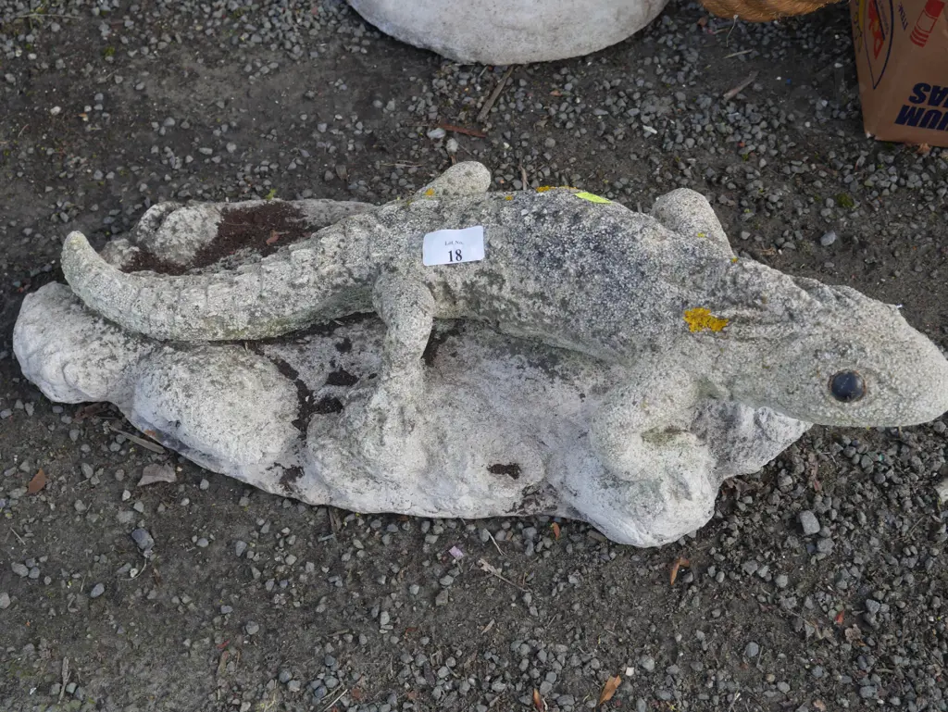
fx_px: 1096
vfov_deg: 36.0
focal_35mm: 40
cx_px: 474
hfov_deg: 46.8
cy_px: 356
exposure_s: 1/160
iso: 200
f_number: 5.6
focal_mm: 20
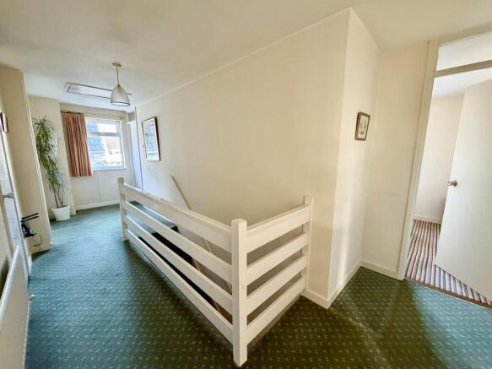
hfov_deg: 102.1
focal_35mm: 14
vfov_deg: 85.7
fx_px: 199
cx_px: 246
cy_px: 184
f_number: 2.2
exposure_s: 1/60
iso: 640
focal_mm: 2.22
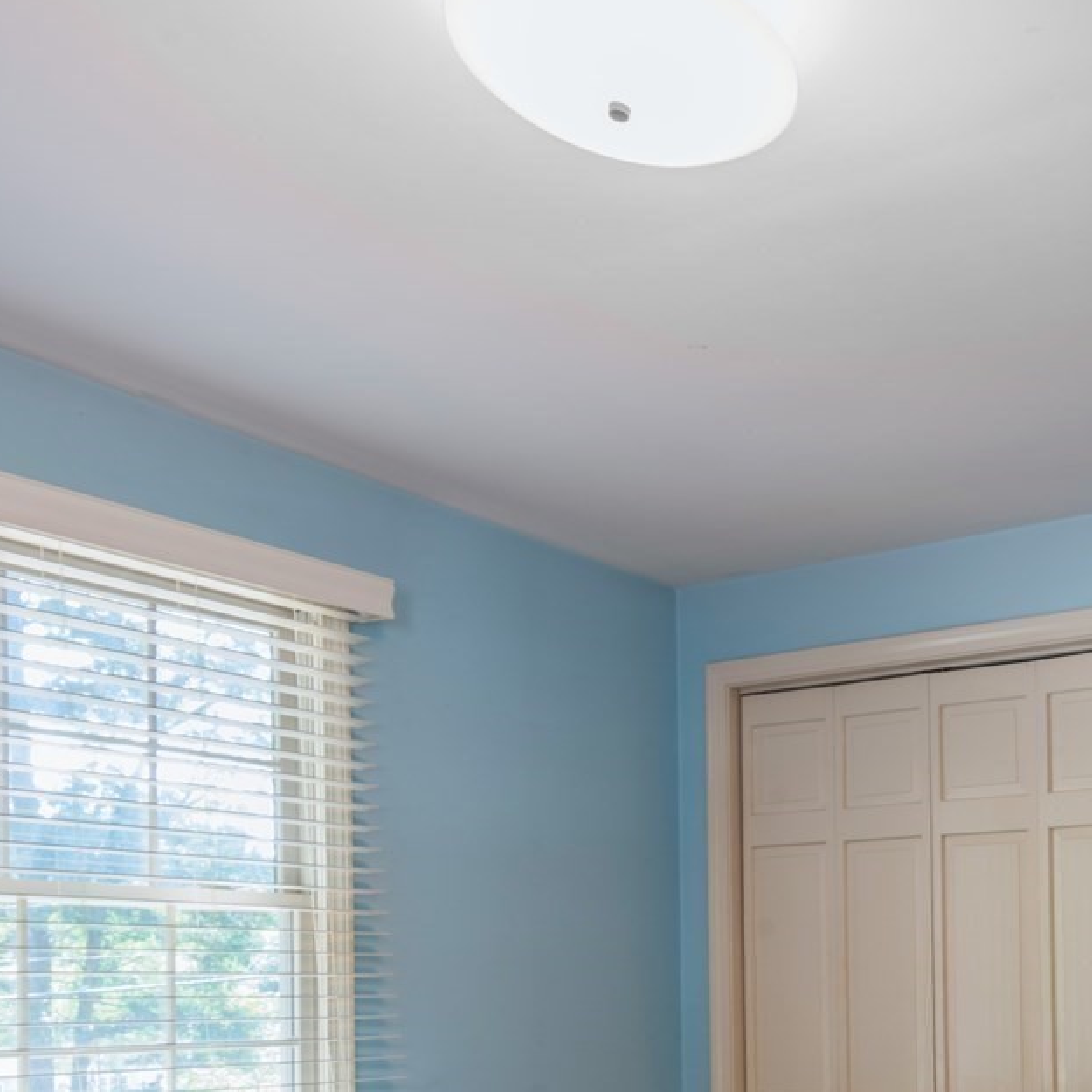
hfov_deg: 42.5
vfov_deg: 39.1
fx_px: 1392
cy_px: 1030
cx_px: 687
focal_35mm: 39
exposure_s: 1.3
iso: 100
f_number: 16
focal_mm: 14
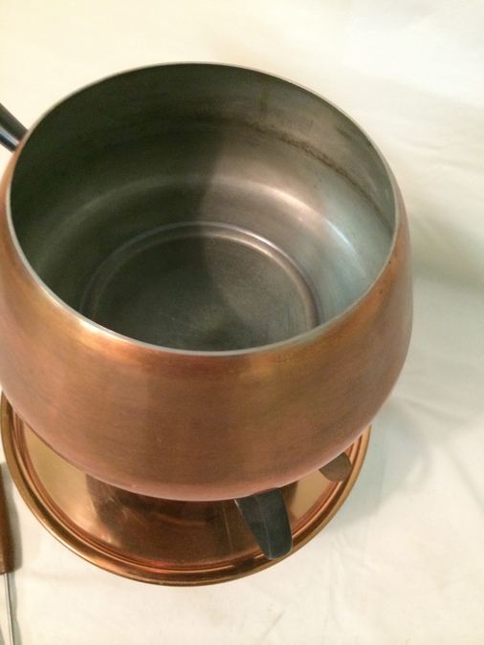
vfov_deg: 60.0
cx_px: 242
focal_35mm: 30
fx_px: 559
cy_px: 322
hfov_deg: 46.8
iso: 400
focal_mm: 4.12
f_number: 2.2
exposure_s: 1/15
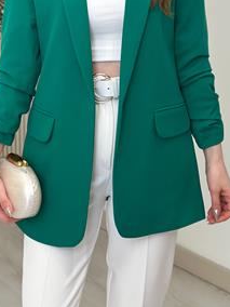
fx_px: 797
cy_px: 26
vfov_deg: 21.3
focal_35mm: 90
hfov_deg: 16.4
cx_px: 122
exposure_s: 1/271
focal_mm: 6.86
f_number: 1.78
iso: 80
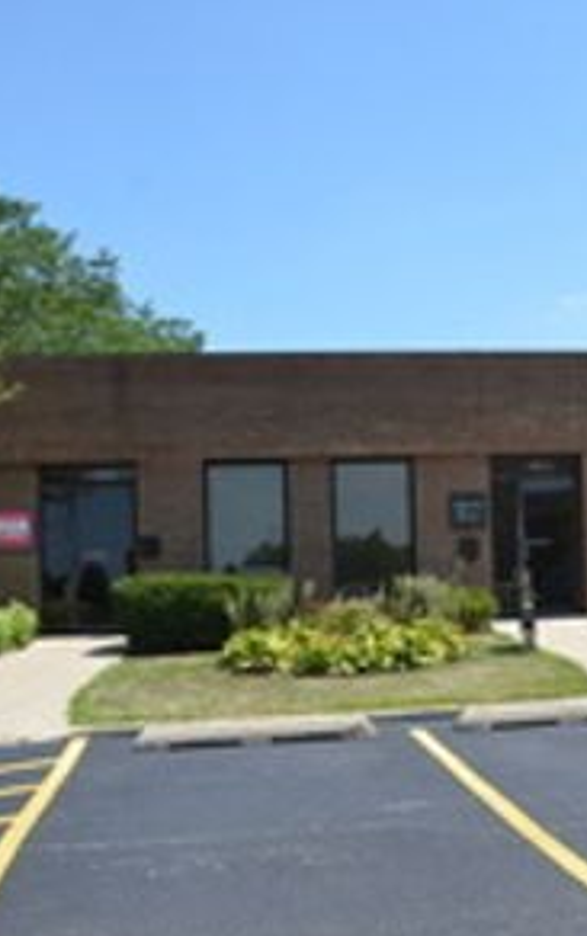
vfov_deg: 42.6
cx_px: 484
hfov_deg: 26.9
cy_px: 503
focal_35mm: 47
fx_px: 1201
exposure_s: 1/250
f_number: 8
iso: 140
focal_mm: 18
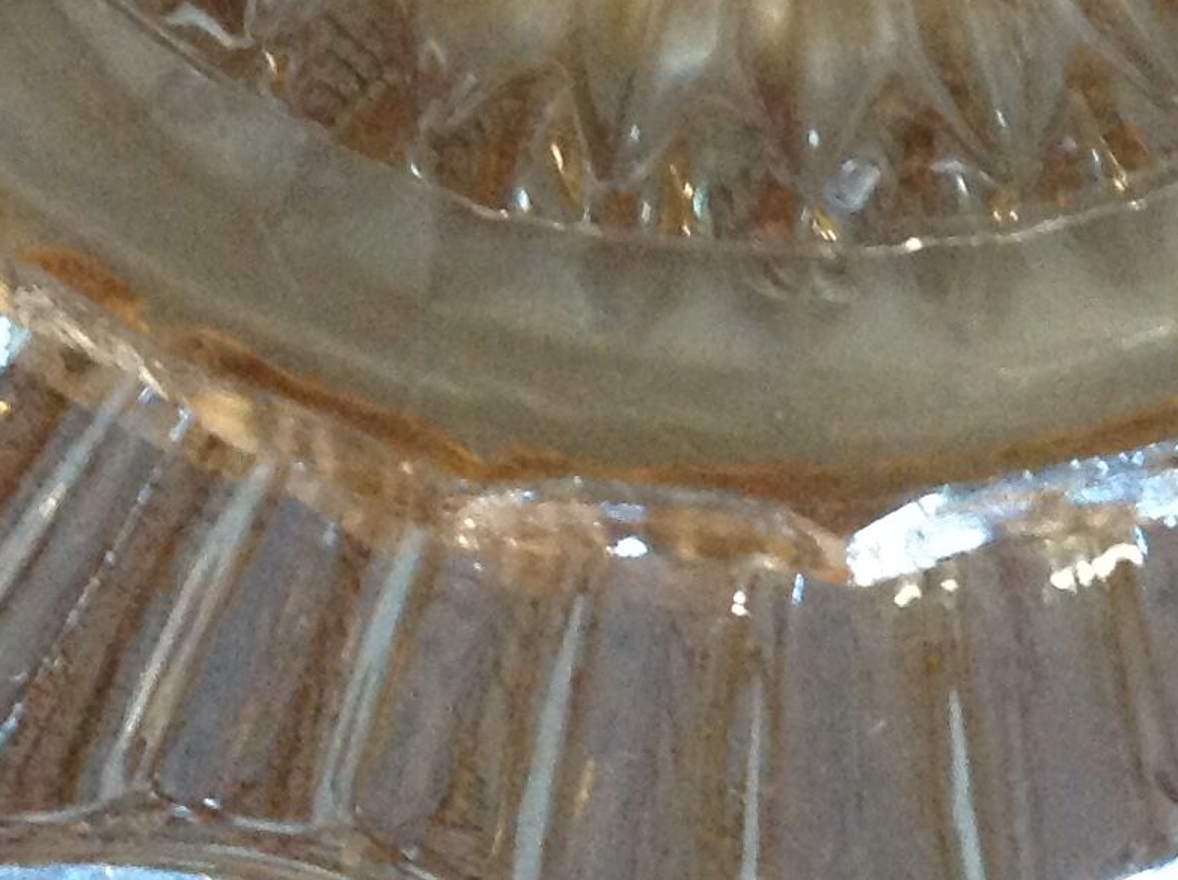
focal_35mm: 116
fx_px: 3941
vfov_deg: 12.2
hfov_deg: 16.9
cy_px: -392
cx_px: 810
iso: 400
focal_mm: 4.28
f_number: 2.4
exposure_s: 1/15
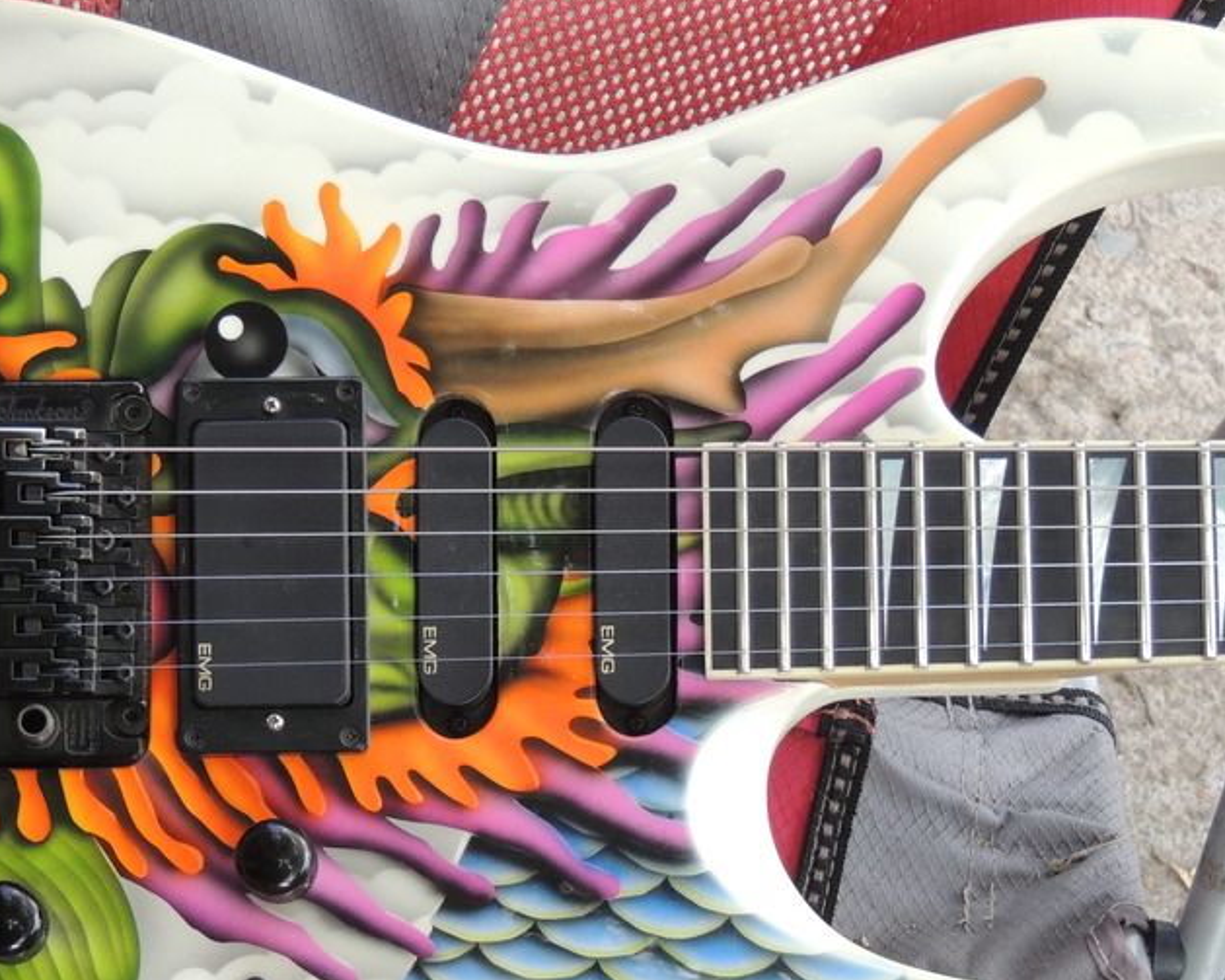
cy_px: 579
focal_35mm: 143
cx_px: 448
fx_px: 5184
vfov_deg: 10.8
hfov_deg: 13.5
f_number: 4.1
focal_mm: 16
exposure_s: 1/100
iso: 250
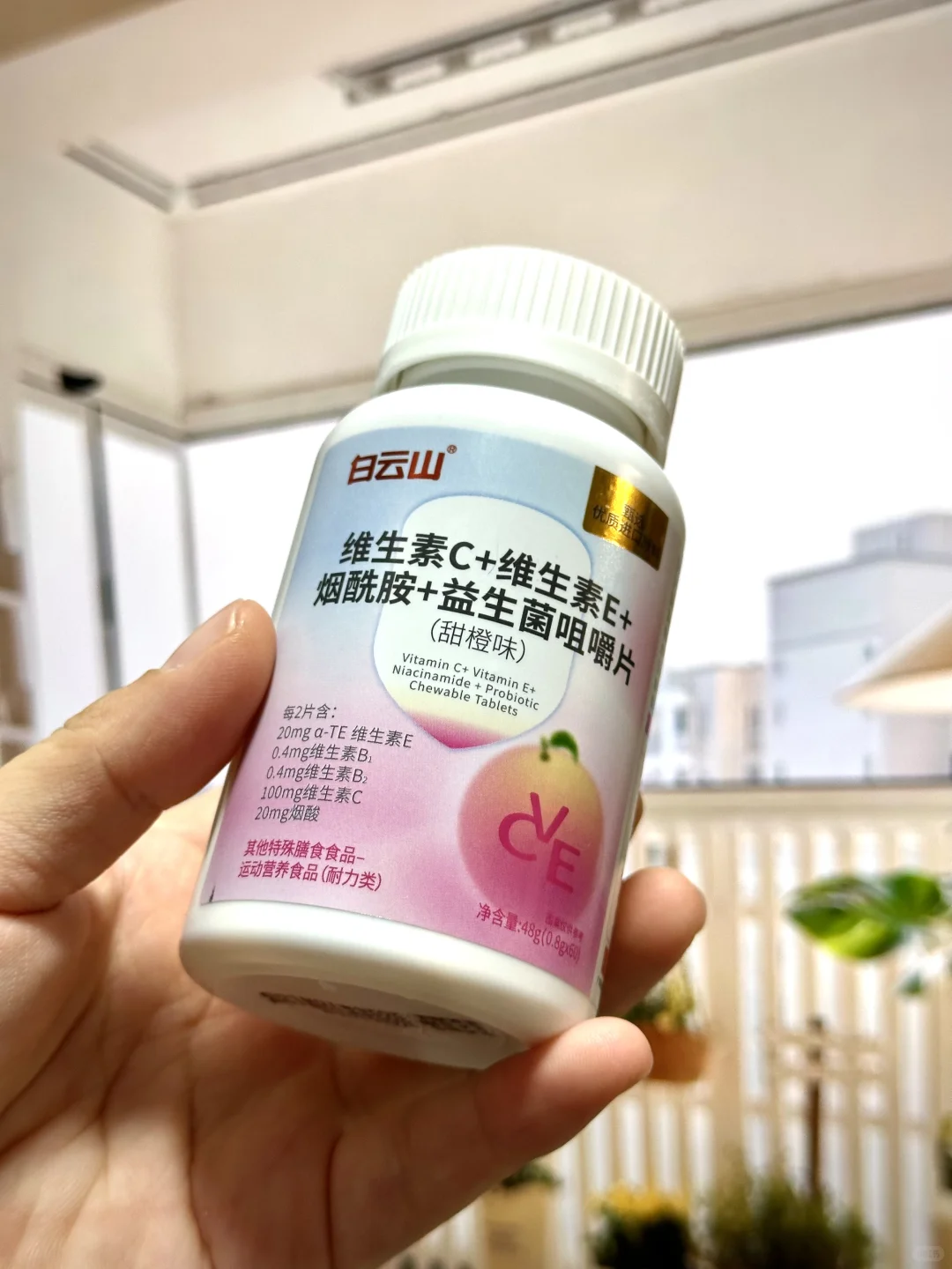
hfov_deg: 30.3
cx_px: 476
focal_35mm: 48
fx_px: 1760
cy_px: 634
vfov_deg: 39.7
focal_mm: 6.86
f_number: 1.78
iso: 100
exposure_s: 1/60
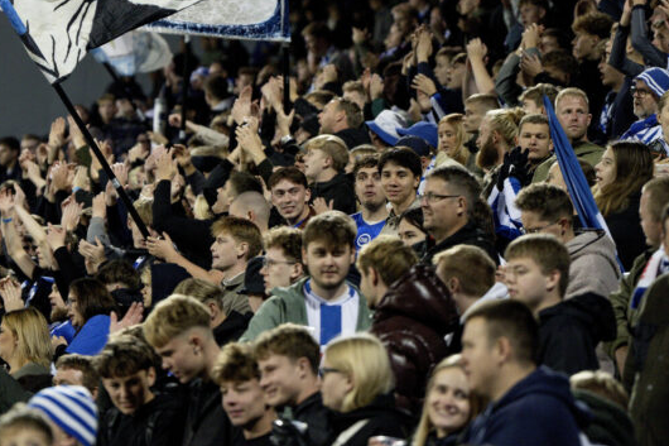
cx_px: 193
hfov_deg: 8.0
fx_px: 4774
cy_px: 50
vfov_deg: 5.3
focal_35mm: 257
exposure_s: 1/1000
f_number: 2.8
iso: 3200
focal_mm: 133
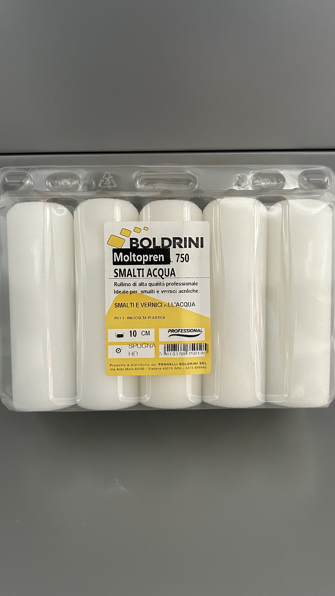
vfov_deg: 66.1
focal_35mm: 29
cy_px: 293
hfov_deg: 40.2
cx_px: 174
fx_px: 458
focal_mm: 5.7
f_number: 1.5
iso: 400
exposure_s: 1/60
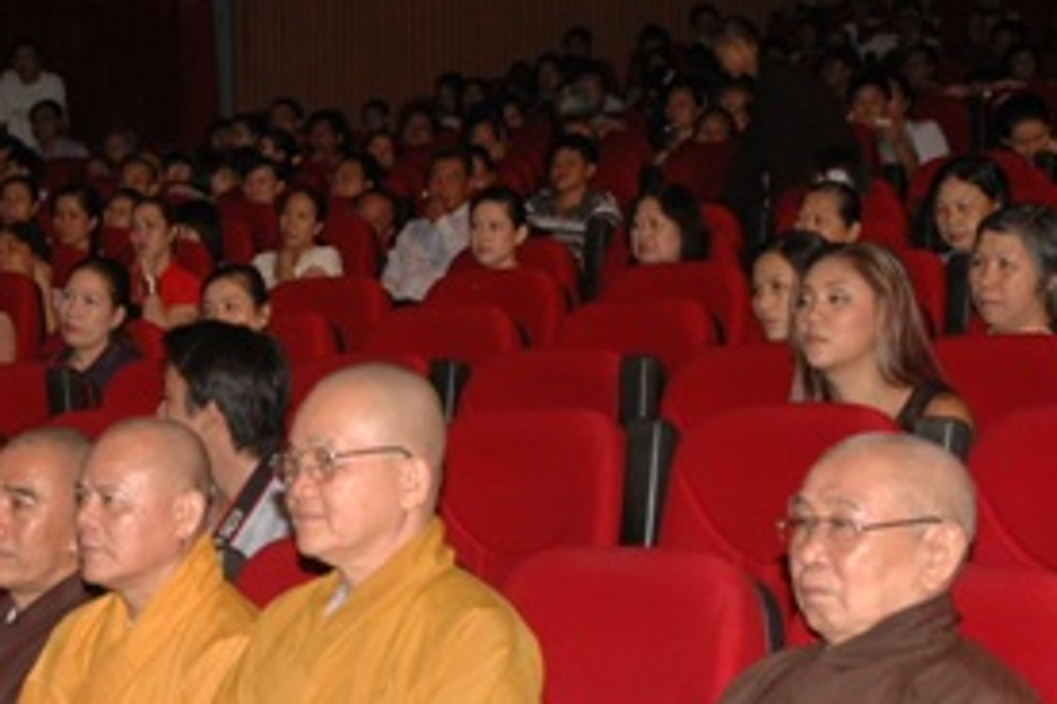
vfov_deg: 11.2
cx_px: -77
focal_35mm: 122
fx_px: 3585
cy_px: 523
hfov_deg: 16.3
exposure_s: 1/60
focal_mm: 35
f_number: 4.2
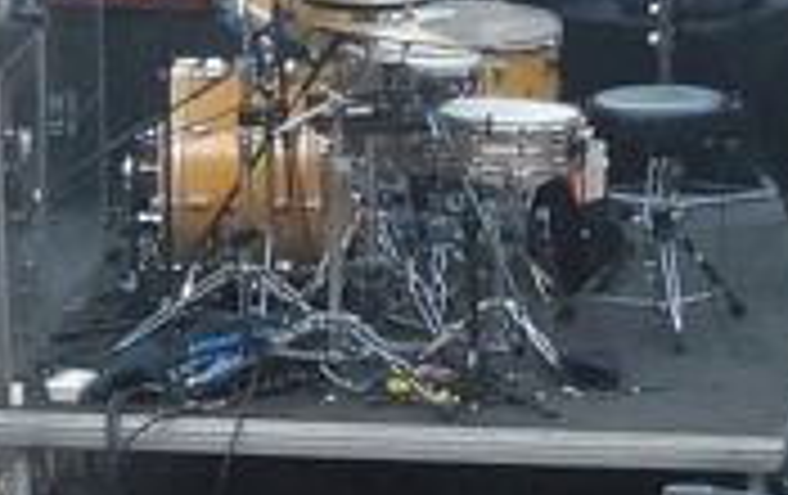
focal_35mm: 464
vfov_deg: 2.8
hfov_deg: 4.5
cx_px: -729
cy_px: -464
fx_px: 9981
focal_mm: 13.3
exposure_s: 1/20
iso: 400
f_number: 5
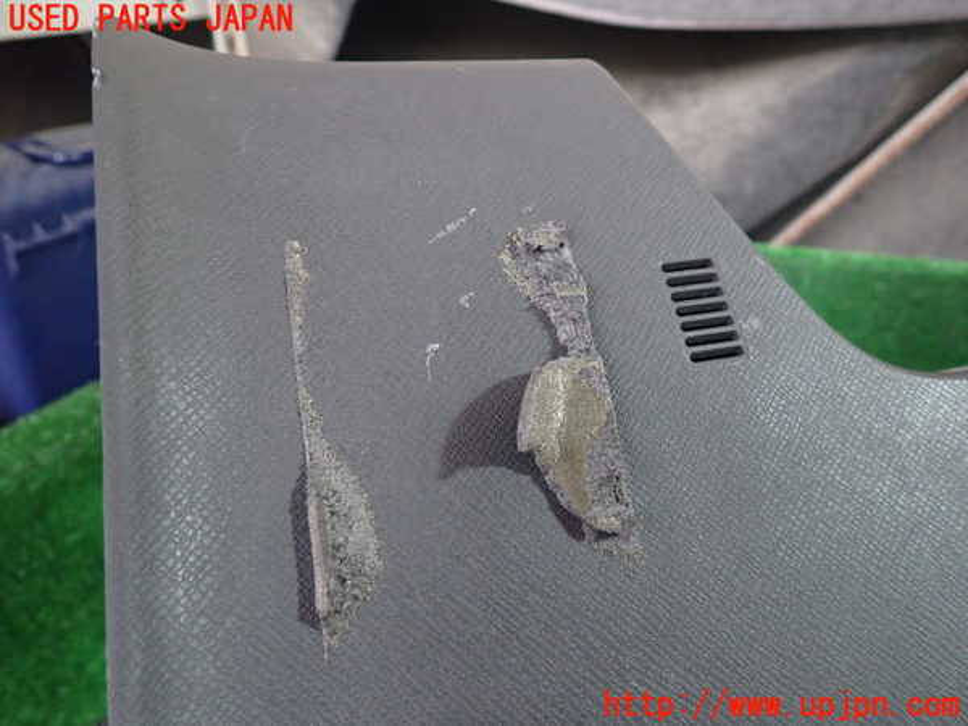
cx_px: 484
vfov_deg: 54.9
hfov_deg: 69.4
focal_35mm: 25
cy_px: 363
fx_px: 699
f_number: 2
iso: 500
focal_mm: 4.5
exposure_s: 1/30
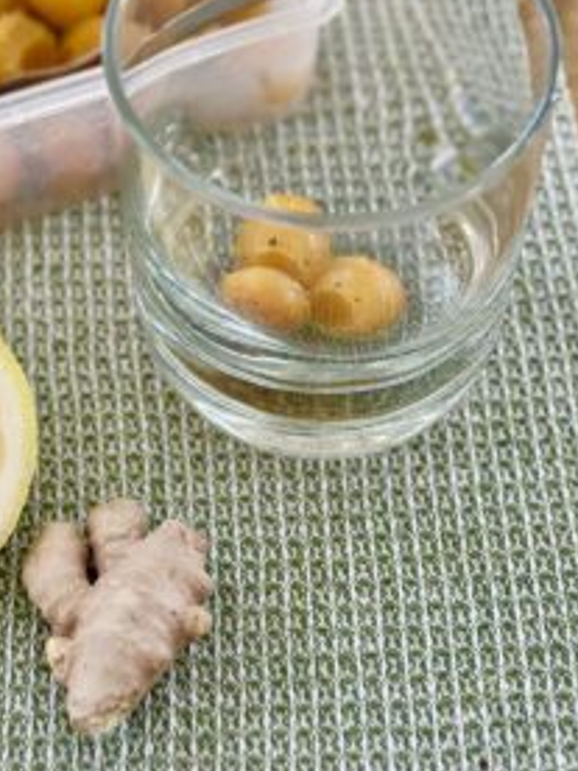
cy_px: 128
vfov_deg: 22.1
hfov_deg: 16.9
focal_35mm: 87
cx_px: 186
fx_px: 1937
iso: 80
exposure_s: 1/221
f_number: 1.78
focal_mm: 6.86
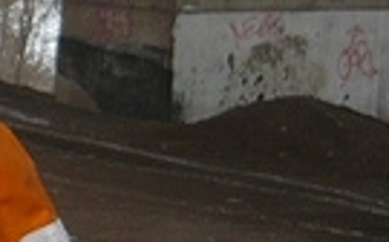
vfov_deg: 7.9
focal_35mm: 166
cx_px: -470
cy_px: 121
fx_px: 1758
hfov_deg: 11.1
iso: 100
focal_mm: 5.5
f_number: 2.8
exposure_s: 1/160
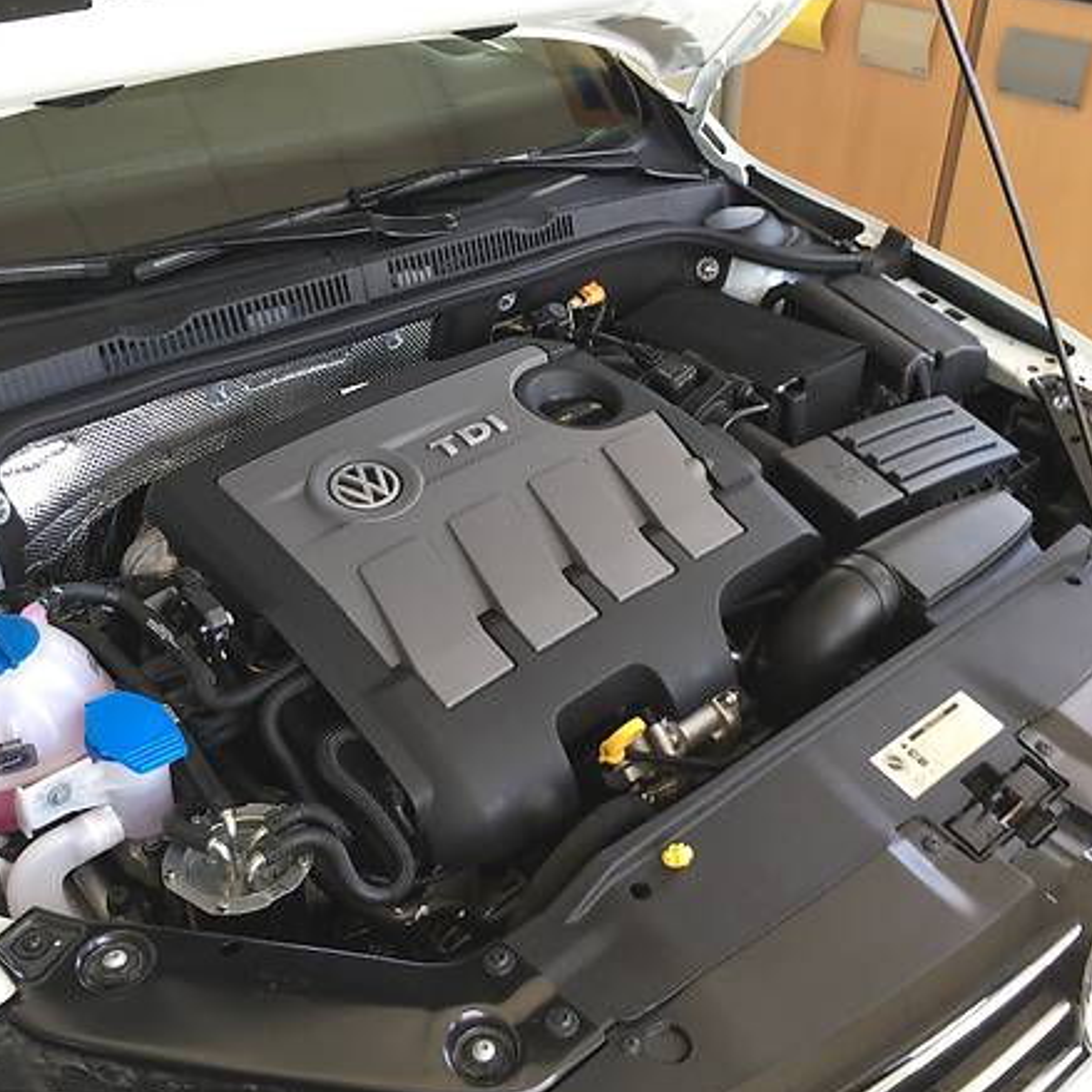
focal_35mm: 35
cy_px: 575
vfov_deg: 47.2
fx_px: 1249
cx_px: 545
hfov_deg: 47.2
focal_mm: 4.2
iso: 32
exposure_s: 1/50
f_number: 2.2
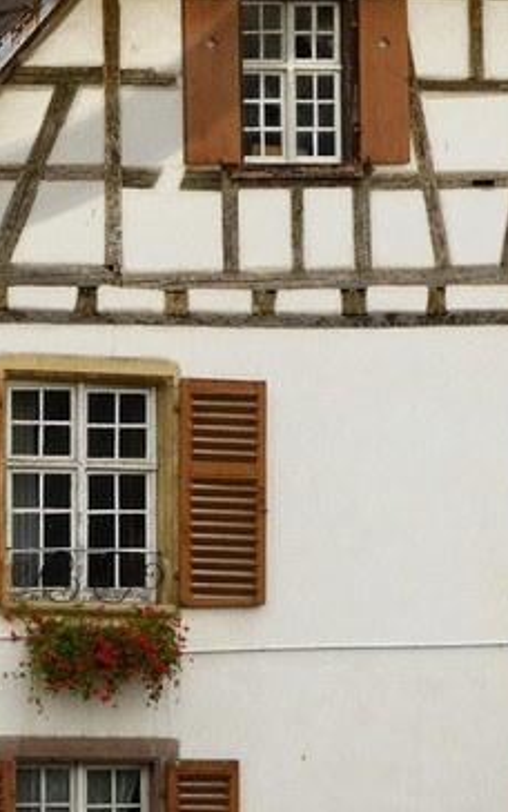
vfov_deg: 7.9
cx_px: -205
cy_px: -432
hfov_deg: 5.0
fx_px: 5739
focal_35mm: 259
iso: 800
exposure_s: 1/100
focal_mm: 58
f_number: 9
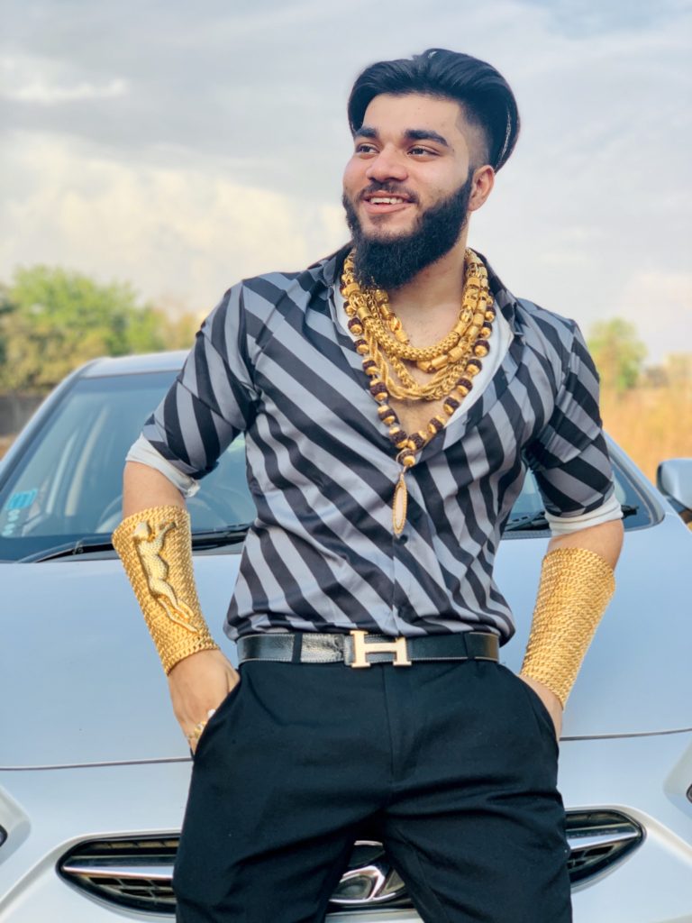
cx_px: 346
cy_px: 462
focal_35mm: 52
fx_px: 1386
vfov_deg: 36.8
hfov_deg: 28.0
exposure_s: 1/322
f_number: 2.4
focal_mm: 6
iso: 16
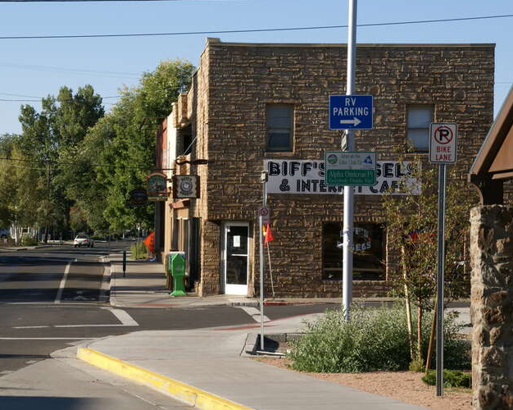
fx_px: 1912
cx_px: 195
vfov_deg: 12.2
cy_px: 211
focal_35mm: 126
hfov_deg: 15.3
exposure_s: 1/160
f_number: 9
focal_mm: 70
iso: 100
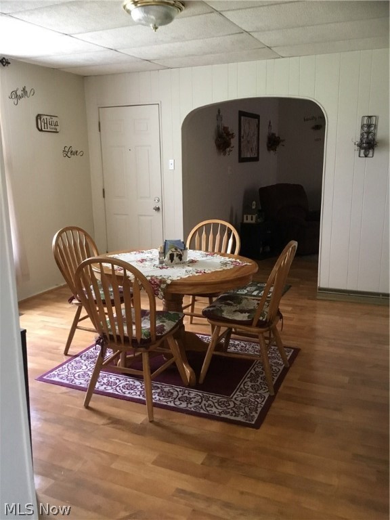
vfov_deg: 58.4
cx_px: 195
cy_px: 260
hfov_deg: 45.4
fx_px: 466
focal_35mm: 31
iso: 200
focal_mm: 3.3
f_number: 2.4
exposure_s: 1/20
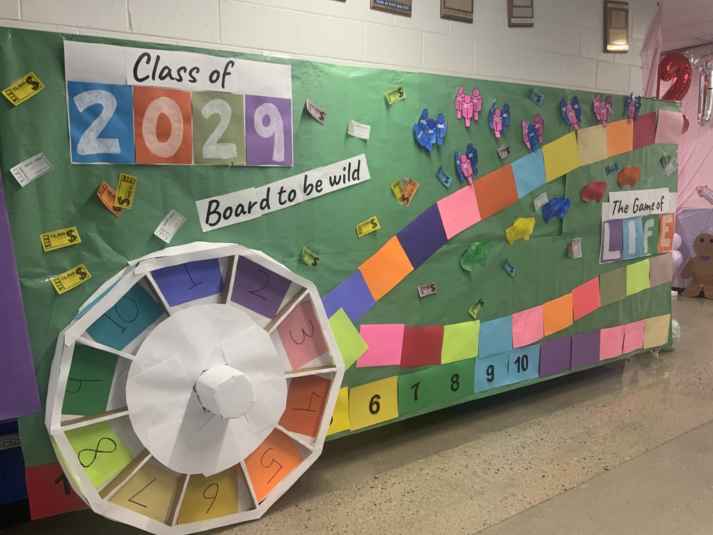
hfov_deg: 61.7
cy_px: 268
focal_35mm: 29
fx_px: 597
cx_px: 356
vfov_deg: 48.2
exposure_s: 1/60
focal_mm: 3
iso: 100
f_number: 1.8
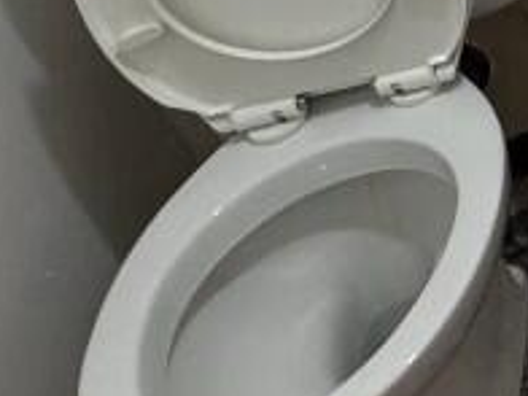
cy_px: -302
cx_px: 1145
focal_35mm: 73
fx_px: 1113
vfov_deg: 16.9
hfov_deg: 16.8
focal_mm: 2.22
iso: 250
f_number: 2.2
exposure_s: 1/100
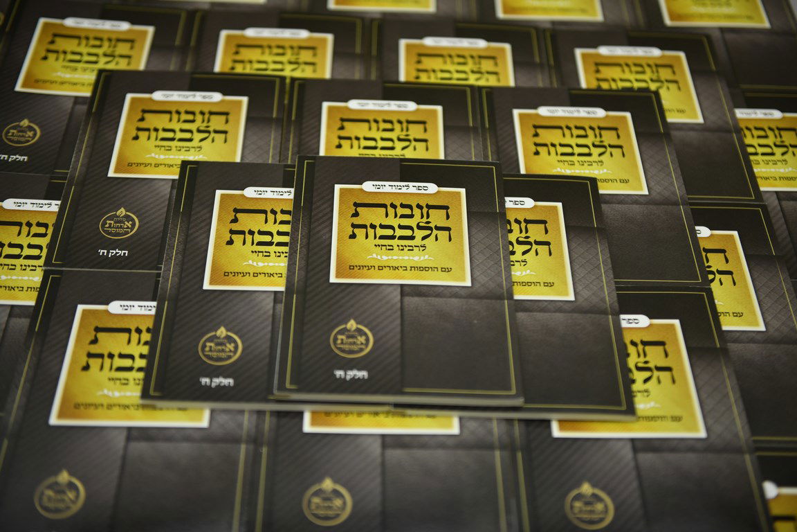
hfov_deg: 39.6
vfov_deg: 27.0
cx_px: 398
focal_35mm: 50
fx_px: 1107
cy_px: 266
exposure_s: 1/160
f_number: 10
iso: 400
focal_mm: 50
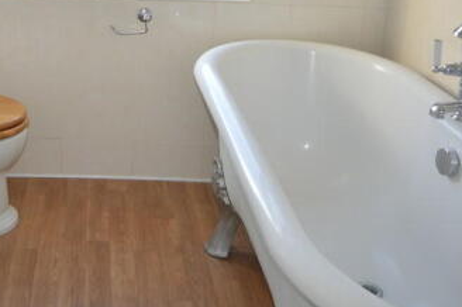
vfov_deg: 26.8
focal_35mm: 48
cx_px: 101
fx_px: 615
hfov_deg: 39.7
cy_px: 18
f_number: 5
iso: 400
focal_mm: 16
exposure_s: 1/60
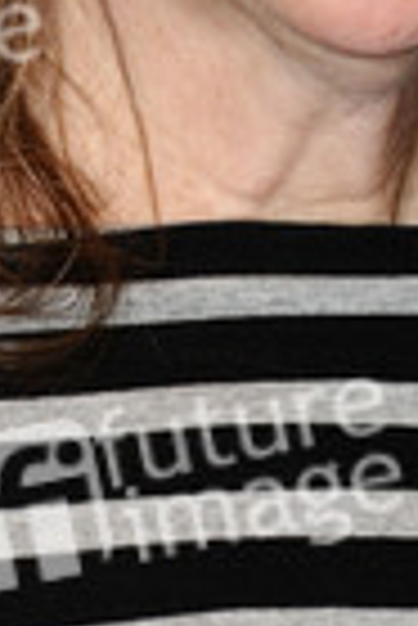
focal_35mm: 799
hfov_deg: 1.7
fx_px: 13888
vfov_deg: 2.6
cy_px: -189
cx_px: 303
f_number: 4
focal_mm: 185
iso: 320
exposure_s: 1/200
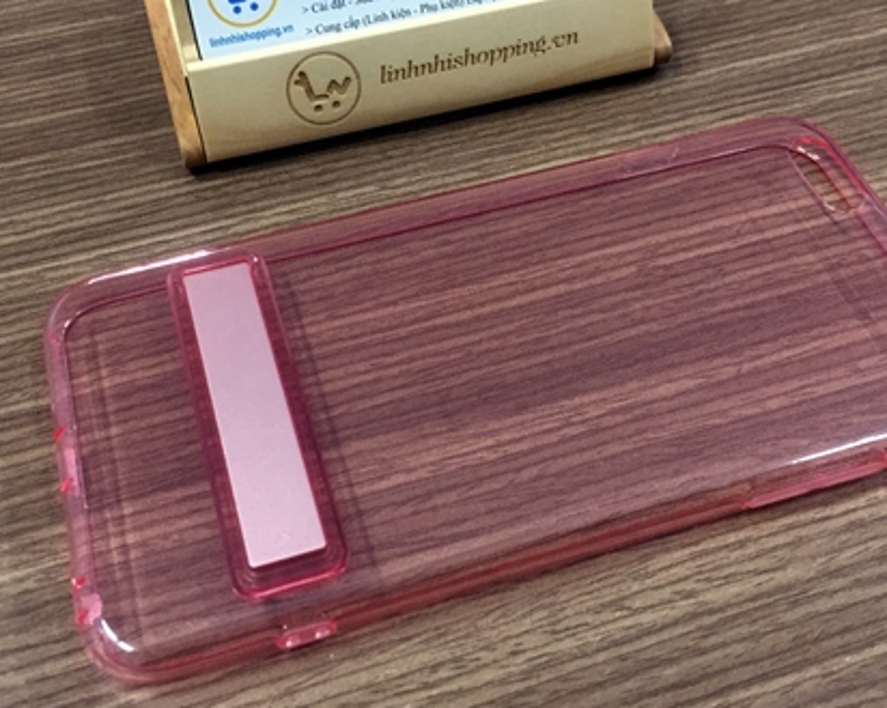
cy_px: 254
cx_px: 416
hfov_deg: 42.0
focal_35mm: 44
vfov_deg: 33.9
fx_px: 1154
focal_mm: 4.15
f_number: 2.2
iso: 64
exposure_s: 1/33
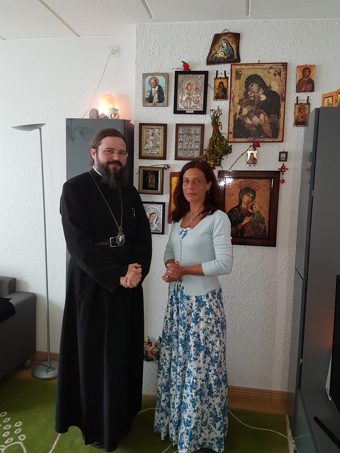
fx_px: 340
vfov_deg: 67.3
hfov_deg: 53.1
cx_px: 170
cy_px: 226
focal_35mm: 26
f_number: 1.7
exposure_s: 1/50
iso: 160
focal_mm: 4.2
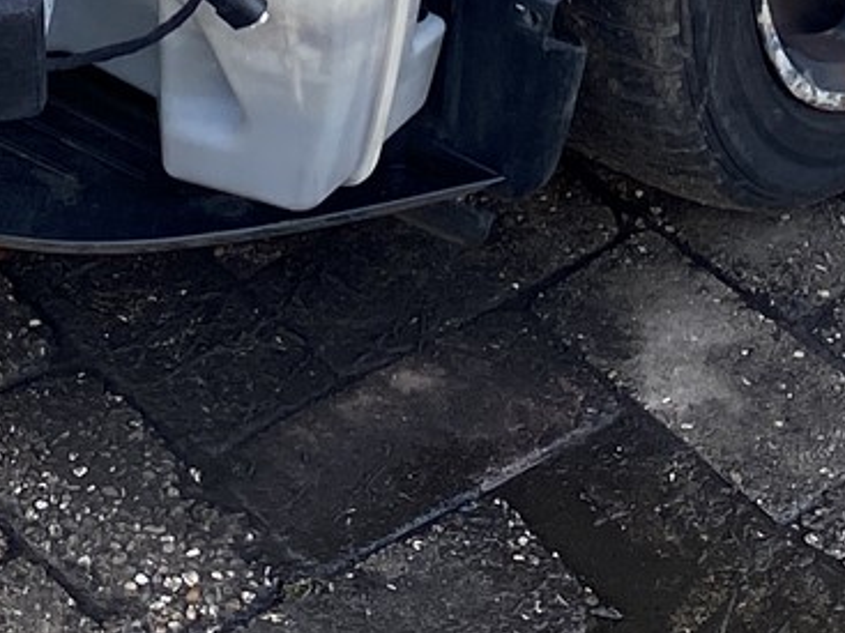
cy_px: -787
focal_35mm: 145
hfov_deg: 13.6
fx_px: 3538
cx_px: 387
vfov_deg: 9.3
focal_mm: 4.25
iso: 32
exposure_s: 1/347
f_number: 1.8
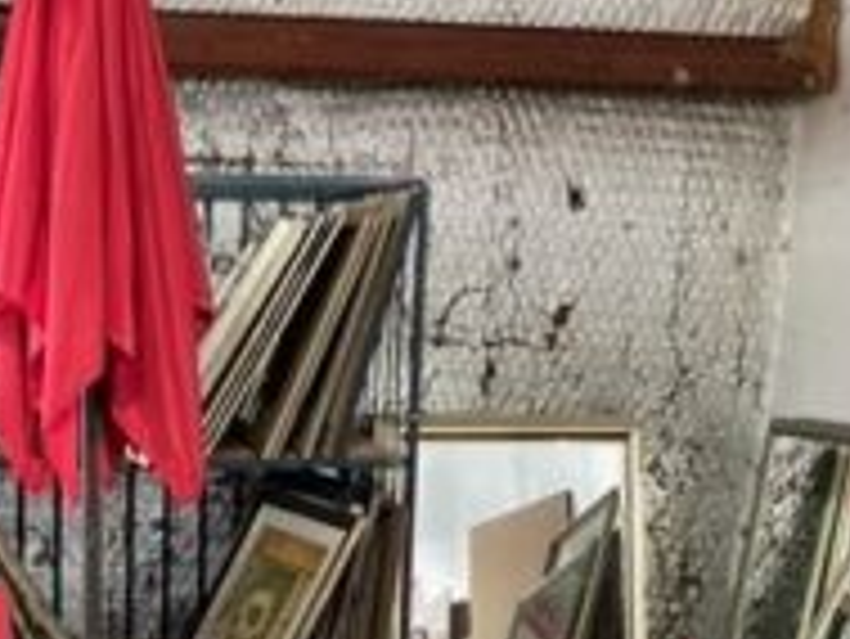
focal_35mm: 52
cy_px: 630
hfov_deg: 35.3
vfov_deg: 26.6
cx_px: 137
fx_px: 1278
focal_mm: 4.25
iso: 500
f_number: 1.8
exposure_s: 1/40
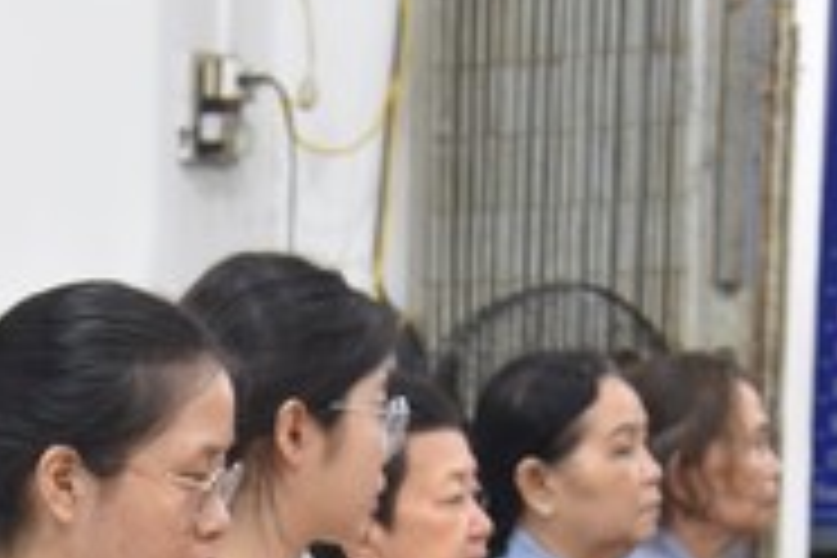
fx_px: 4231
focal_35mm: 182
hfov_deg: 10.9
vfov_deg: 7.4
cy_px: 922
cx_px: -423
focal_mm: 52
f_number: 4
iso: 1250
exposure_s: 1/60
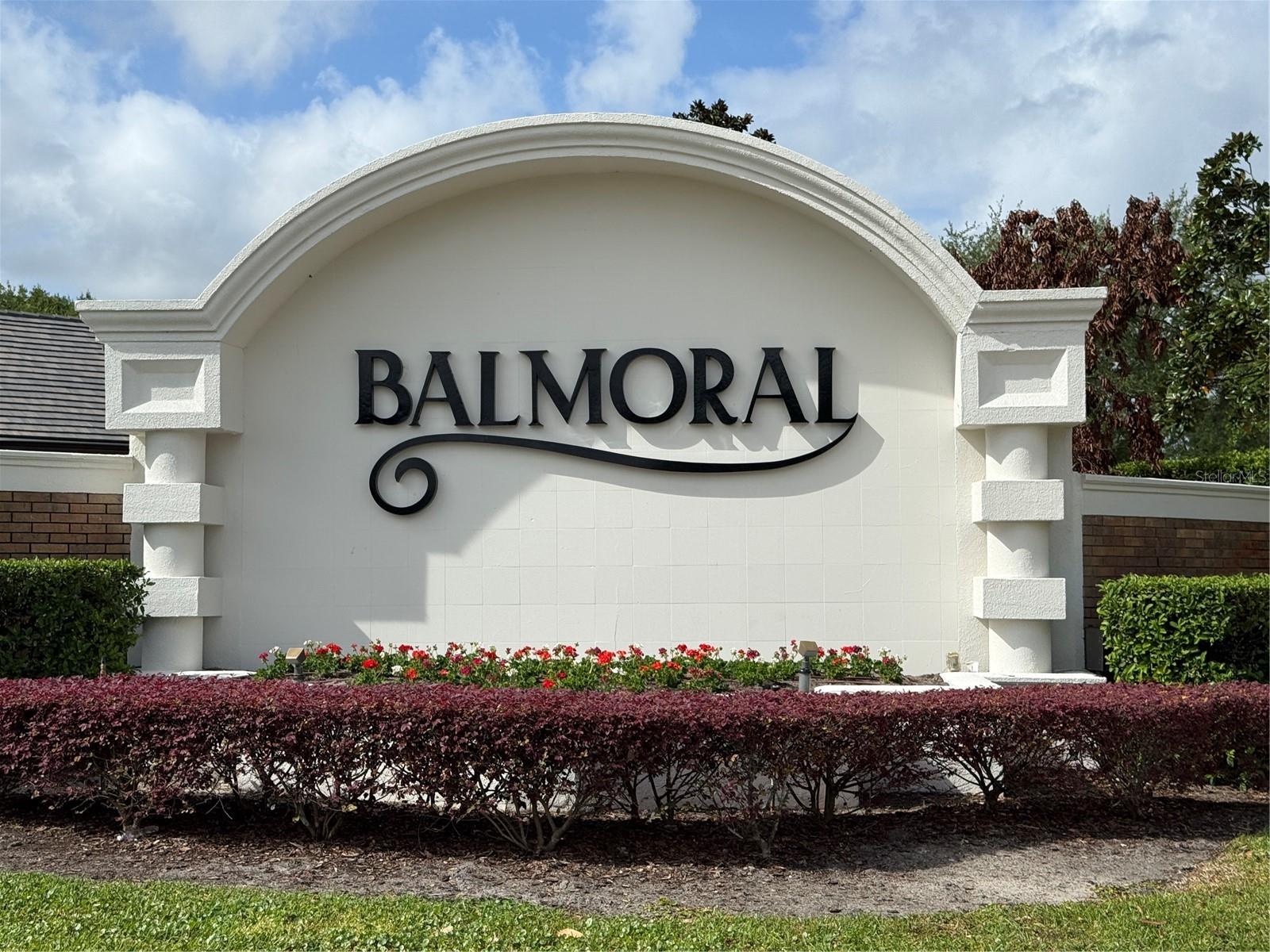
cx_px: 635
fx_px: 1761
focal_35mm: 48
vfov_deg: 30.3
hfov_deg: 39.7
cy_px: 476
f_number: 1.78
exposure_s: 1/6536
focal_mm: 6.76
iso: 64
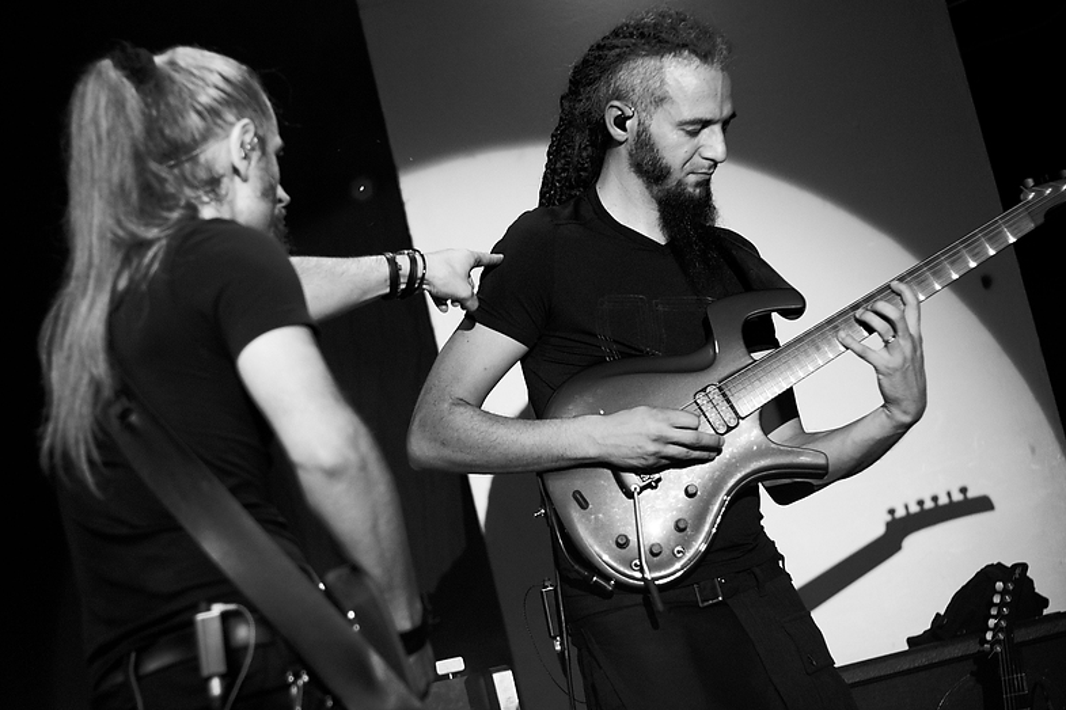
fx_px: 2546
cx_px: 549
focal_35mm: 86
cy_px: 369
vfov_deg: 15.9
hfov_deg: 23.6
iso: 200
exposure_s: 1/160
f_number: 2
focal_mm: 50
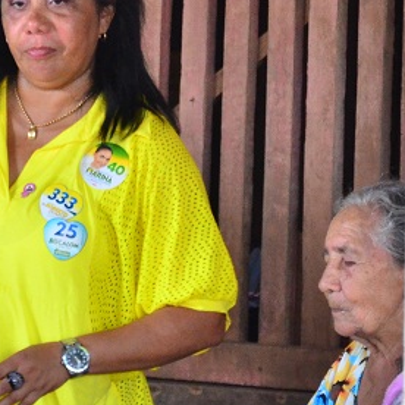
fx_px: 4752
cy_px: 249
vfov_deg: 4.9
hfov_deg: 4.9
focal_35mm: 359
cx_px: -158
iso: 2000
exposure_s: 1/200
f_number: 5.3
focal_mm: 78
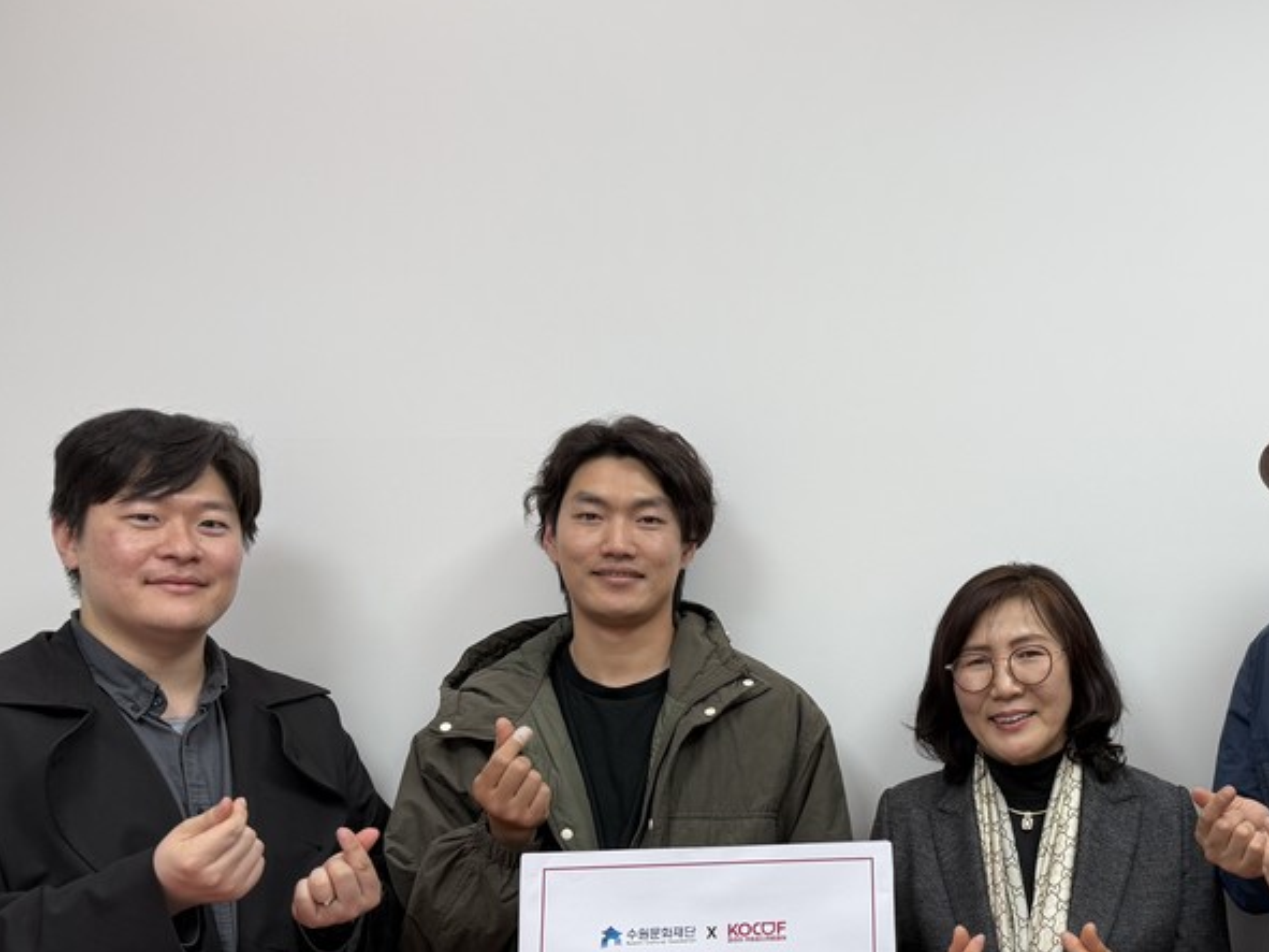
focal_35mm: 39
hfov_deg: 46.3
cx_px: 936
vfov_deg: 36.3
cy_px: 662
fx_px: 1429
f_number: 1.78
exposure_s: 1/120
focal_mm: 6.76
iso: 100
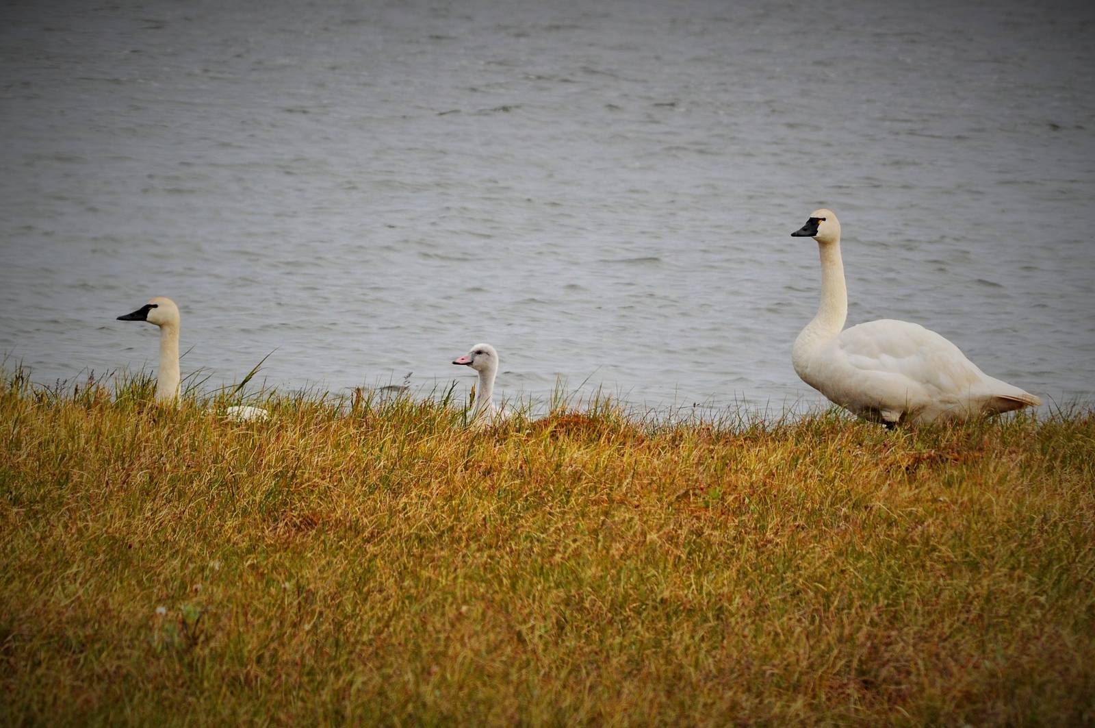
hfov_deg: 7.1
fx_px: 8887
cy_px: 364
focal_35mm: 292
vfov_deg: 4.7
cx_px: 548
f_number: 10
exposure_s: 1/250
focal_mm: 195
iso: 280
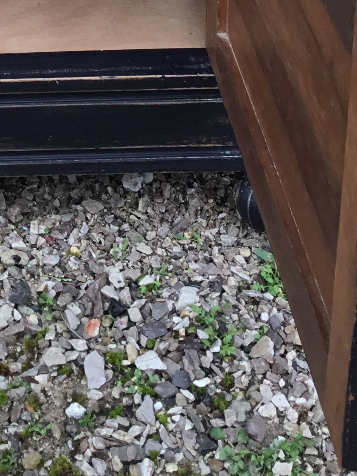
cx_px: -10
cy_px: -222
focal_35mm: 91
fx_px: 1251
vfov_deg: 19.1
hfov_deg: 15.9
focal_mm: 3.3
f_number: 2.4
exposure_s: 1/100
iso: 40
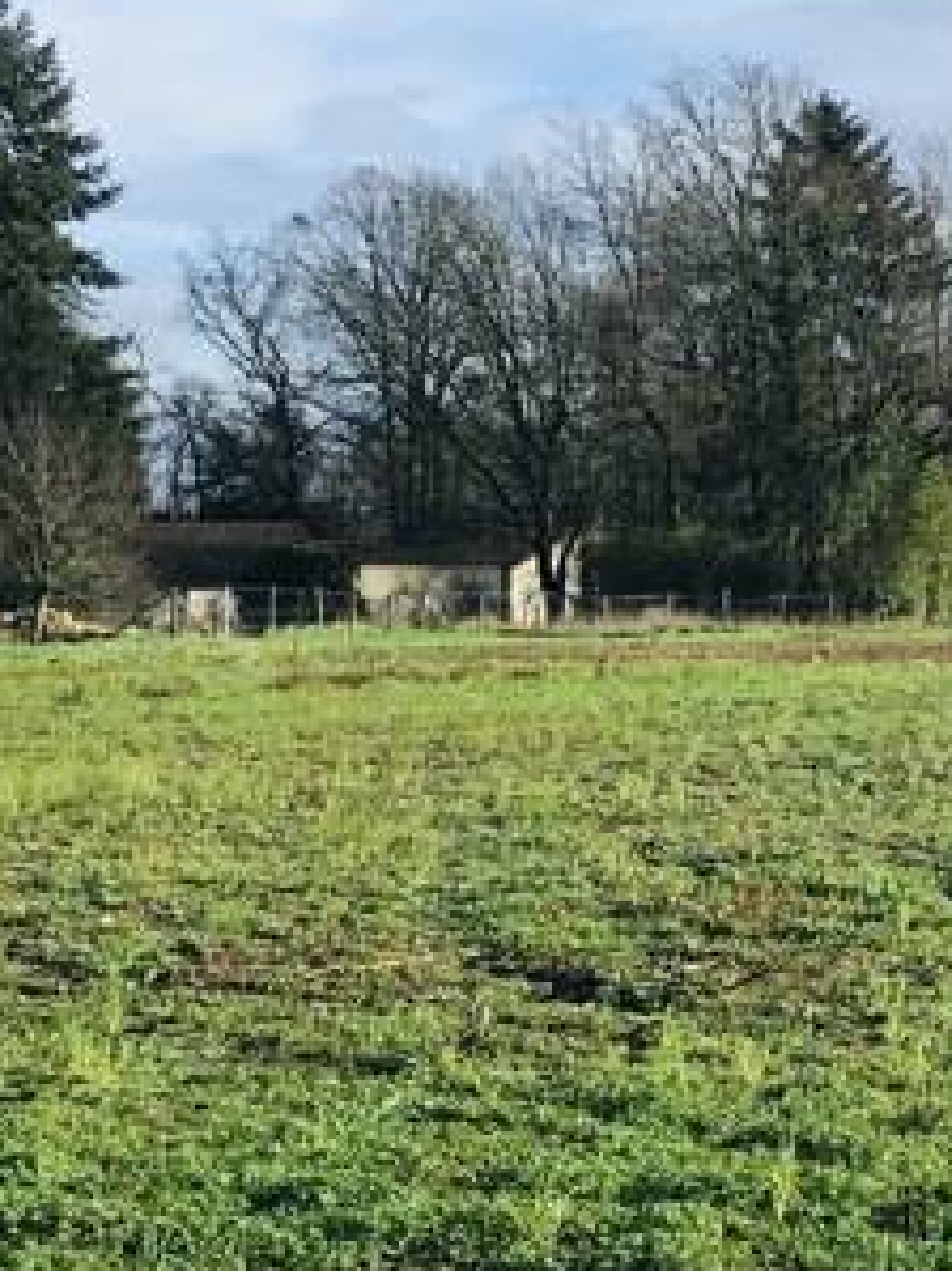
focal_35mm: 75
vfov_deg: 25.7
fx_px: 2752
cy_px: 340
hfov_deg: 17.7
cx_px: 1415
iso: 20
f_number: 1.8
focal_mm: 3.99
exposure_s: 1/2398
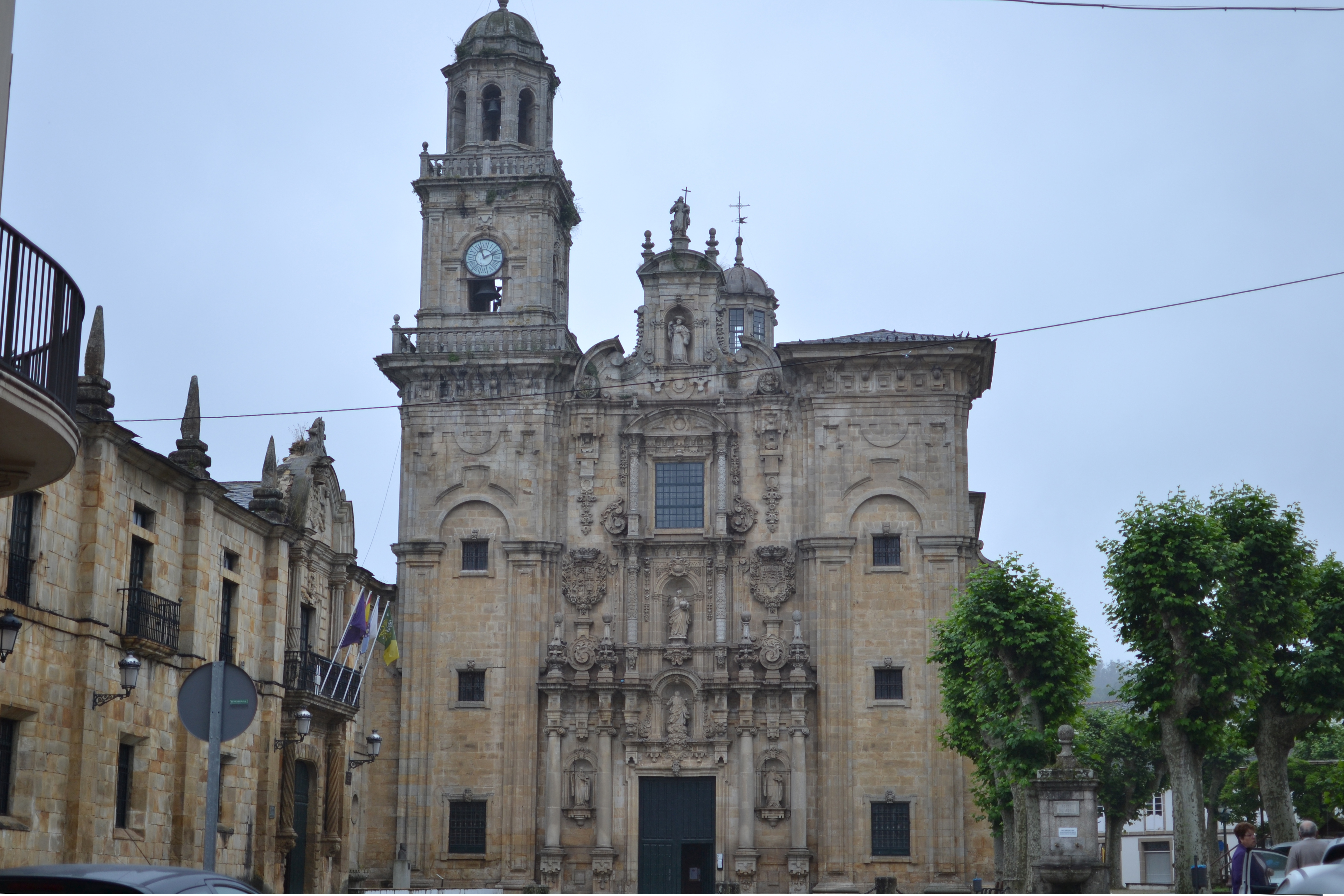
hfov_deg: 37.9
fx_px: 1960
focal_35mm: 52
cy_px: 448
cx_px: 672
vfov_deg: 25.8
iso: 100
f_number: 1.8
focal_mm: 35
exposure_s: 1/1000
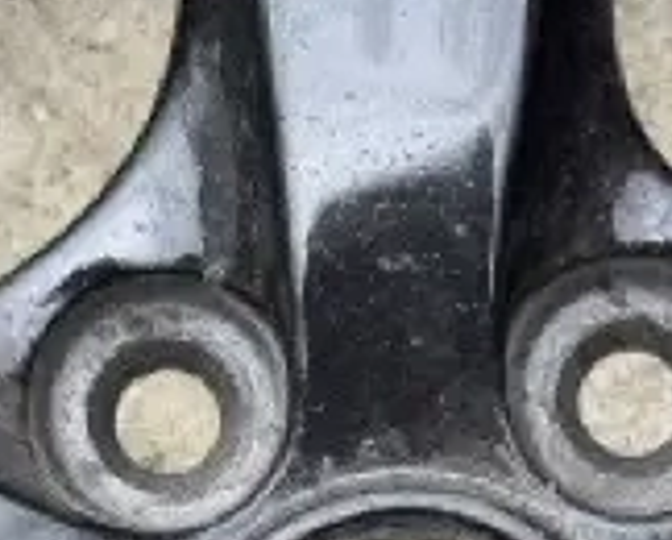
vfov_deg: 7.9
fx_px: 3843
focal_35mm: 193
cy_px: 798
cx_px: 494
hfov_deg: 10.0
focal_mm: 6.76
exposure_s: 1/810
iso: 100
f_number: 1.78
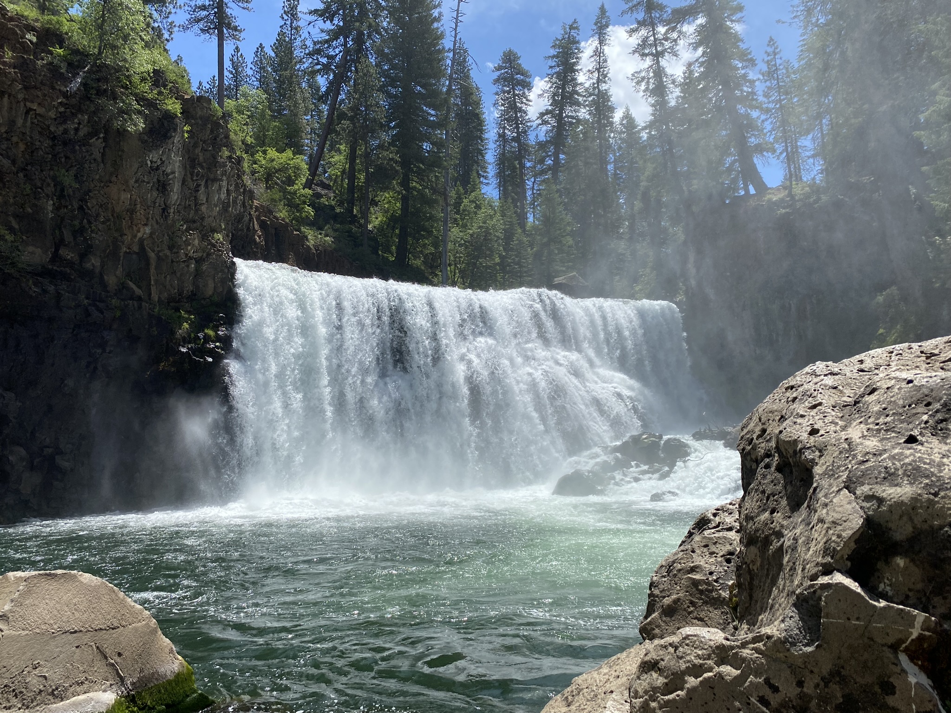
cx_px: 476
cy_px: 356
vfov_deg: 53.1
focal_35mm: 26
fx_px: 714
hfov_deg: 67.3
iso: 32
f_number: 1.8
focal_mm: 4.25
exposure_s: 1/3300
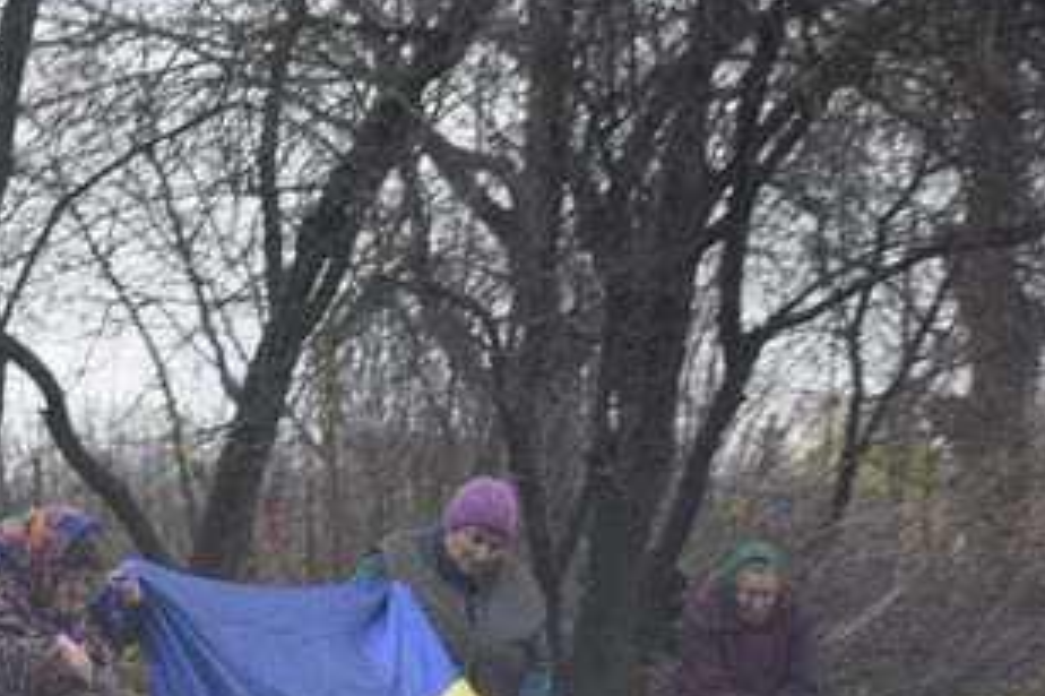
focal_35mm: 168
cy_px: 806
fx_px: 4874
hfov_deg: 12.0
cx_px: -109
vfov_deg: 8.1
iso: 400
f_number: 6.3
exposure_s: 1/125
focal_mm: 46
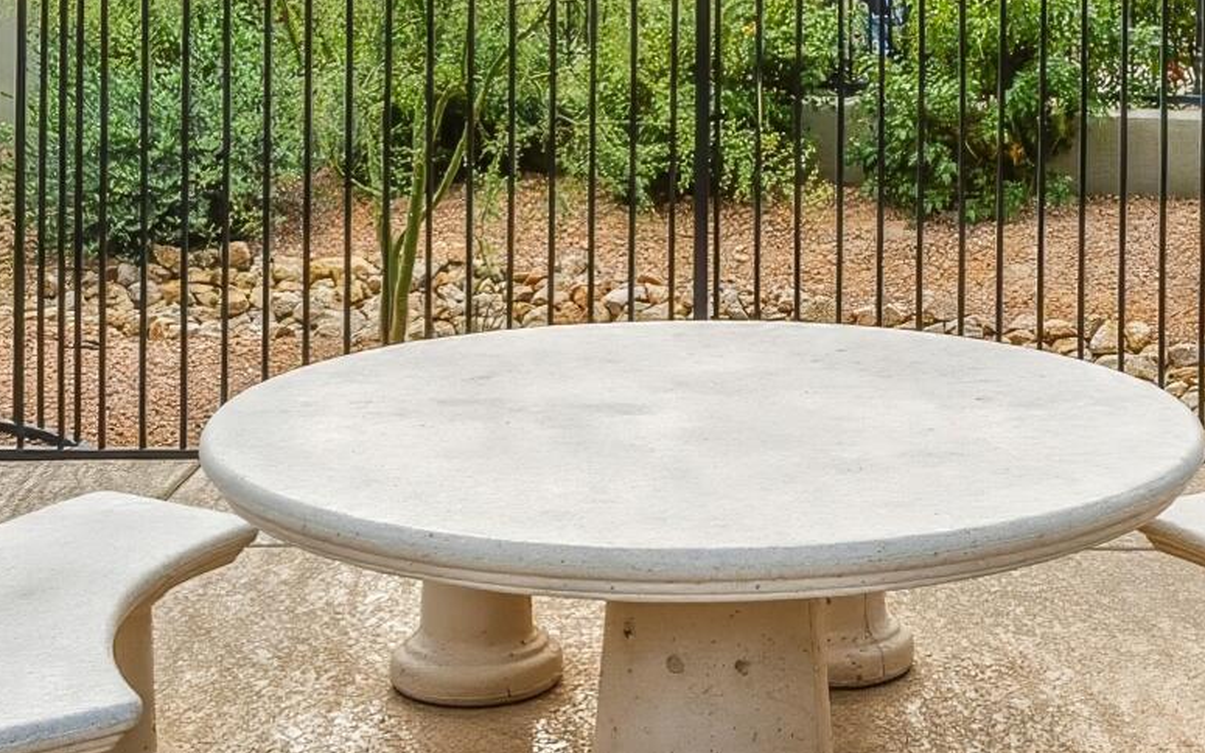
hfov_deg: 28.7
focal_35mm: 71
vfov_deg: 17.6
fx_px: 2331
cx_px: 829
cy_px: -96
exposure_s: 1/2500
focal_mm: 18
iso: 800
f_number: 8
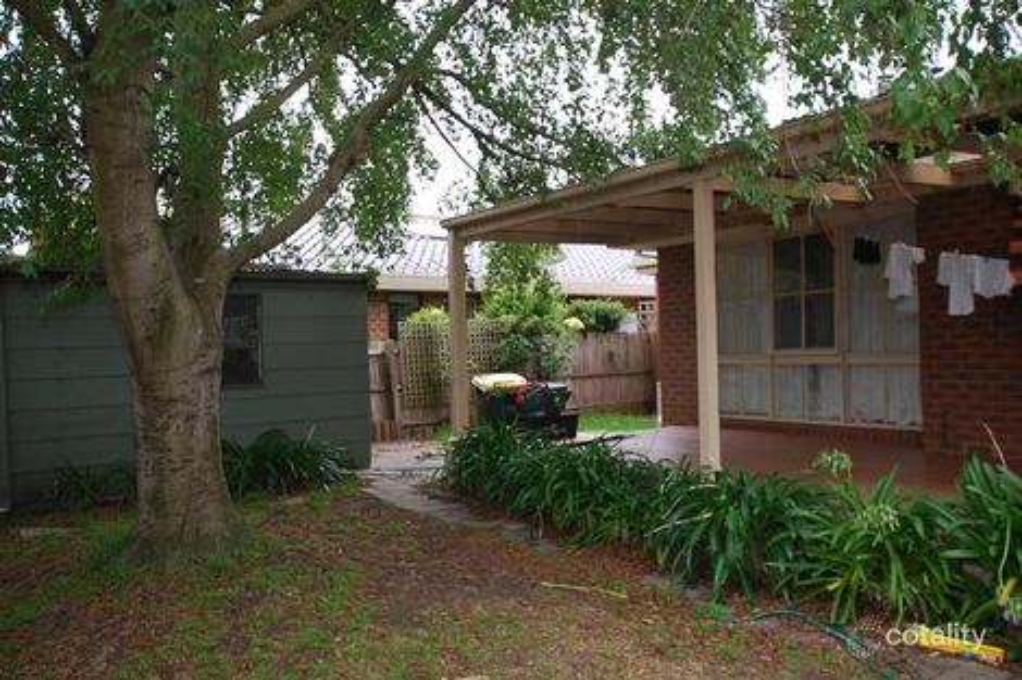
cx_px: 511
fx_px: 851
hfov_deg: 61.9
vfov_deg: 43.6
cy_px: 340
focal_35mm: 30
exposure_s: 1/100
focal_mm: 20
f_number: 5
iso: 200
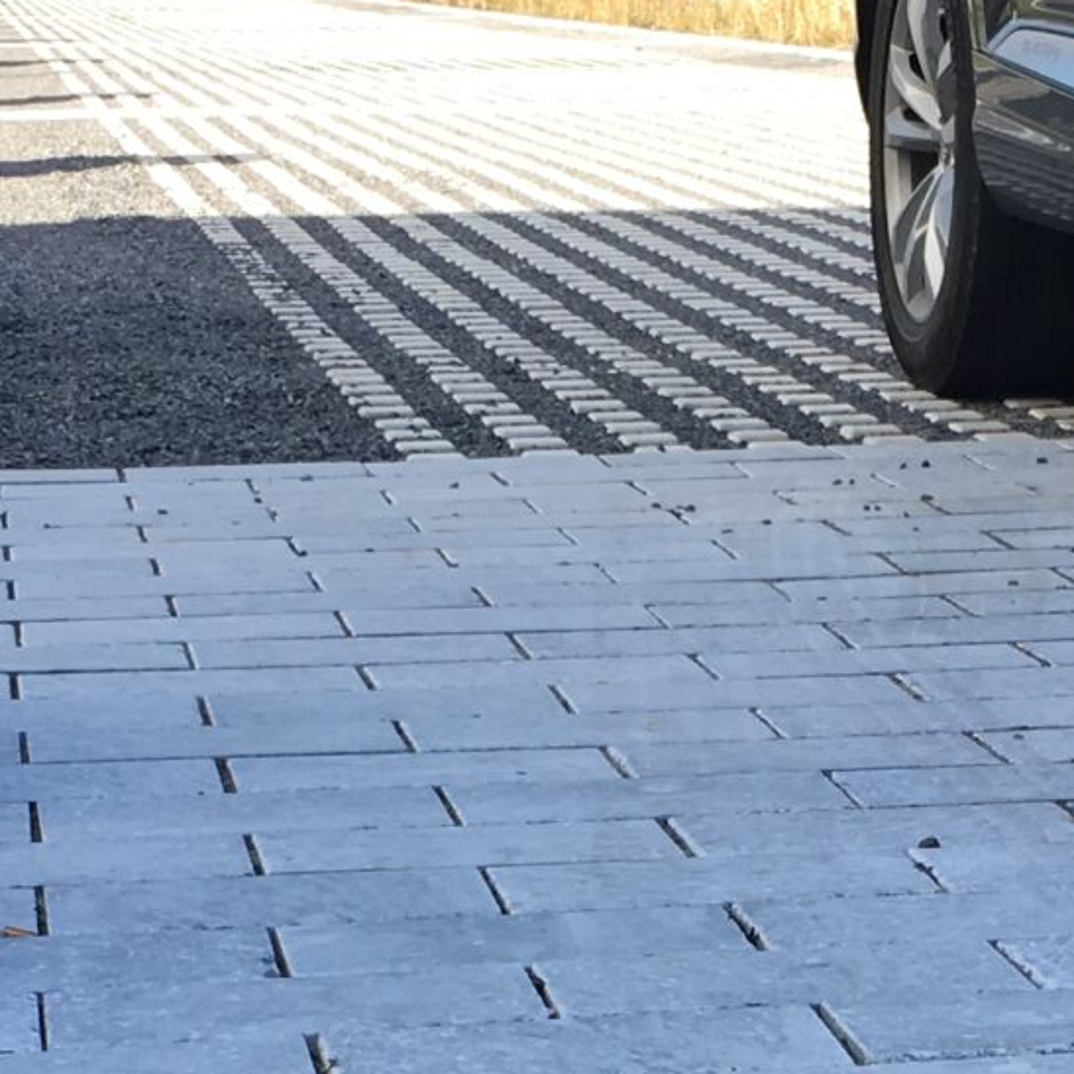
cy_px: 1270
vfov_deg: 14.1
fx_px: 4212
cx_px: 974
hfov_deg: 14.4
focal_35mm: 120
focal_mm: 4.15
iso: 25
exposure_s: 1/422
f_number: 2.2
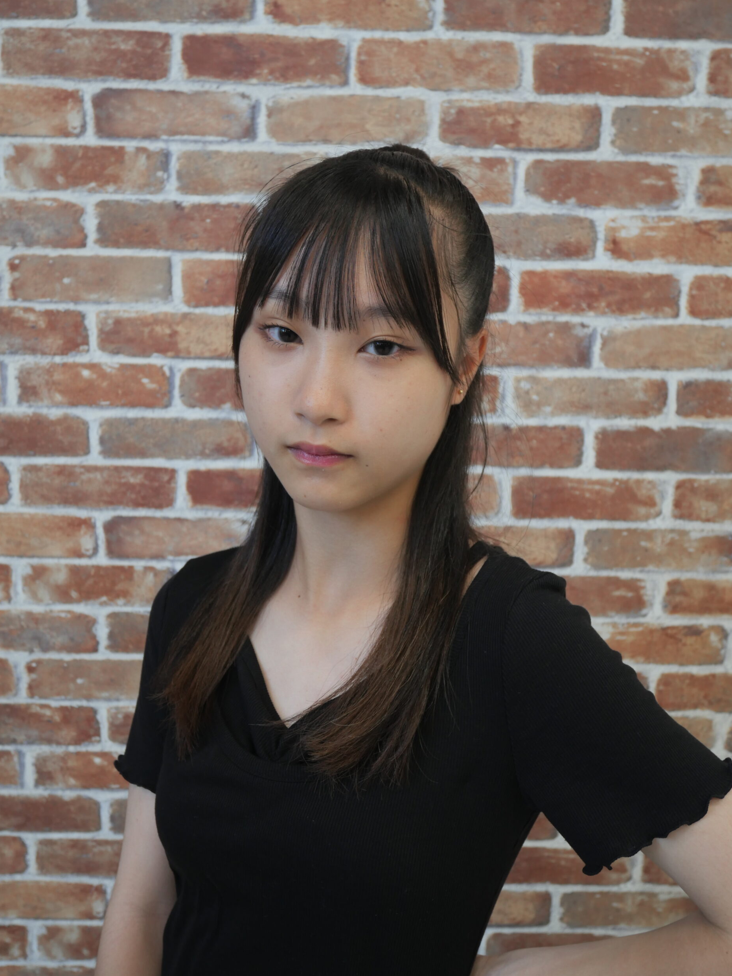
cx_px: 375
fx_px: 930
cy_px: 483
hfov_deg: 42.9
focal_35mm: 33
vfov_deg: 55.3
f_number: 3.9
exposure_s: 1/60
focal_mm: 16
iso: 400
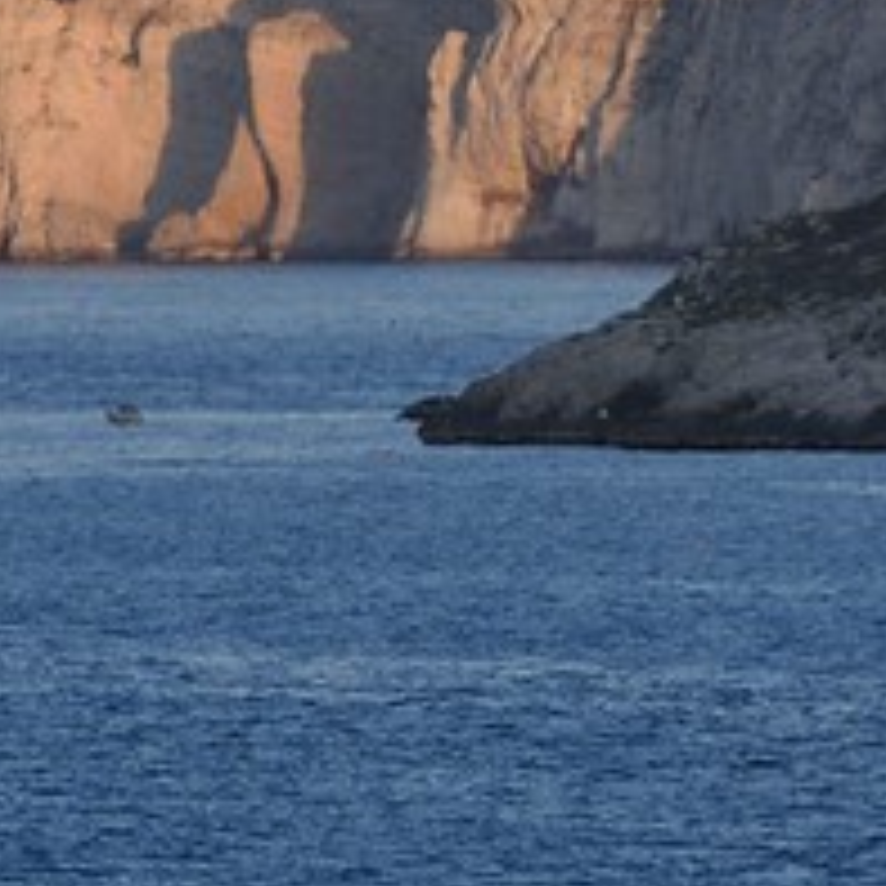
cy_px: 843
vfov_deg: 1.3
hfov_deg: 1.3
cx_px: -2595
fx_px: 40019
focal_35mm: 1382
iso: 200
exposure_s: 1/200
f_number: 7.1
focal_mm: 200
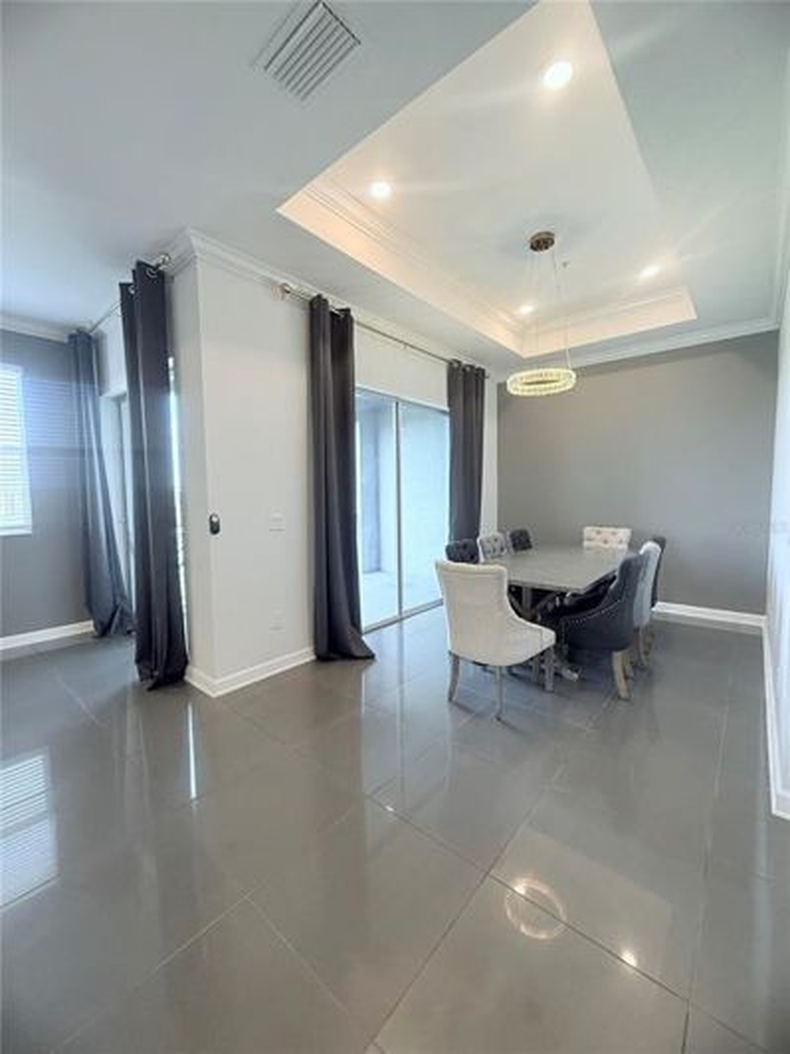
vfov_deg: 102.1
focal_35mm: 14
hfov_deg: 85.7
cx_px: 395
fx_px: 426
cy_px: 527
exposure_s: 1/120
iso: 250
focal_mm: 2.22
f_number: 2.2
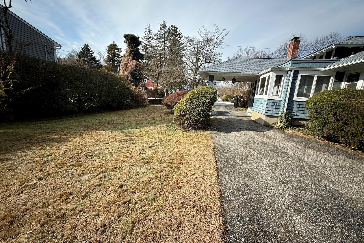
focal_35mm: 15
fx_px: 152
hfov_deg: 100.4
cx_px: 185
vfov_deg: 77.3
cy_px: 122
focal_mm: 2.22
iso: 50
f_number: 2.2
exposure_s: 1/789
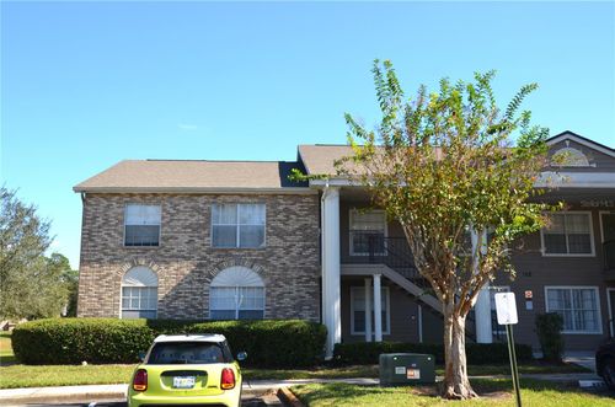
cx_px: 308
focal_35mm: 98
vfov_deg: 14.0
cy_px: 204
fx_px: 1662
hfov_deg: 21.0
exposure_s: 1/250
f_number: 7.1
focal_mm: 65
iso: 100
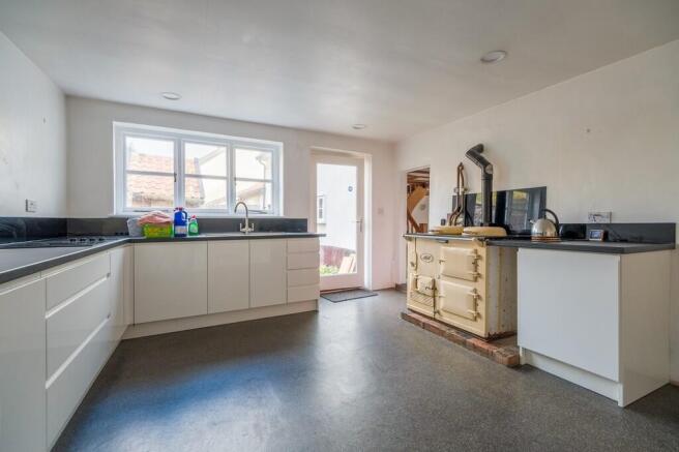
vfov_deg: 73.7
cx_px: 340
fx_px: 302
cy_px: 226
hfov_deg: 96.8
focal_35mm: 16
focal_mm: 10.6
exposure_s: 1/25
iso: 160
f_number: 7.1
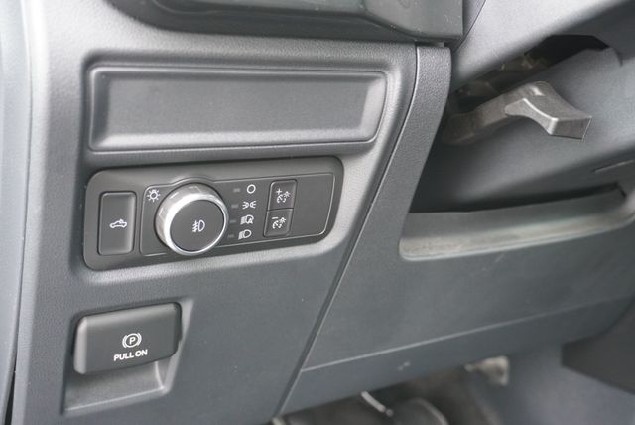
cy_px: 212
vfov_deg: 33.1
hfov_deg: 47.9
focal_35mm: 40
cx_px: 318
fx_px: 715
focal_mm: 27
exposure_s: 1/60
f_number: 4.5
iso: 1600
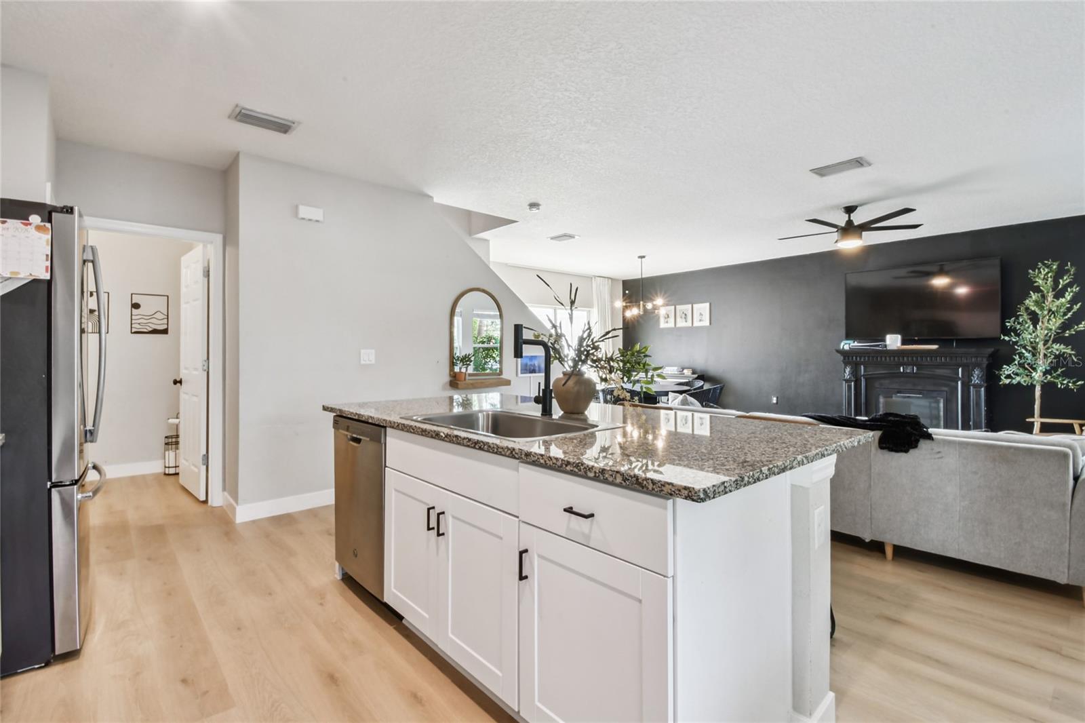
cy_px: 362
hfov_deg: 100.4
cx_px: 542
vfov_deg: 77.3
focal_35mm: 15
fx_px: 452
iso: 100
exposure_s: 1.6
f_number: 22
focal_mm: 10
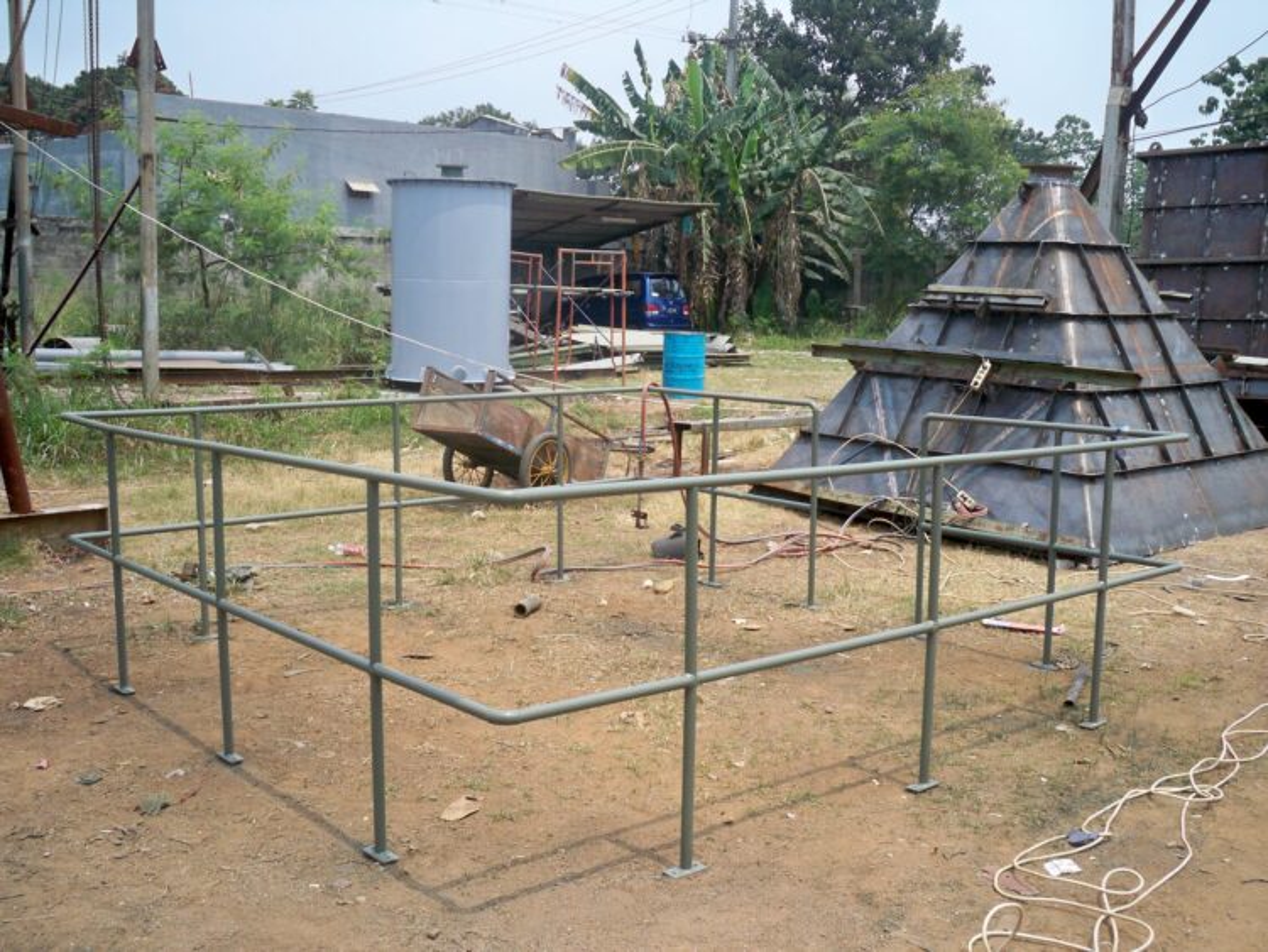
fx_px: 1282
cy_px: 476
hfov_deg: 52.6
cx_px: 634
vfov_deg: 40.7
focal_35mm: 35
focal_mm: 6.3
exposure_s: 1/400
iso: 80
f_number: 4.7
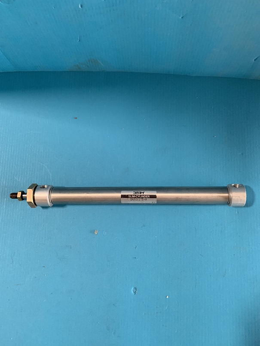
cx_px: 130
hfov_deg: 53.1
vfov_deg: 67.3
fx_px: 260
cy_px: 173
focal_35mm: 26
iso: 400
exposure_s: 1/59
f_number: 1.8
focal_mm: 4.25
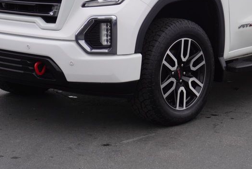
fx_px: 721
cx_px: 185
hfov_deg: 19.7
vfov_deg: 13.2
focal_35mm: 103
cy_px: 13
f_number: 7.1
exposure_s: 1/80
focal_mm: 35
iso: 100
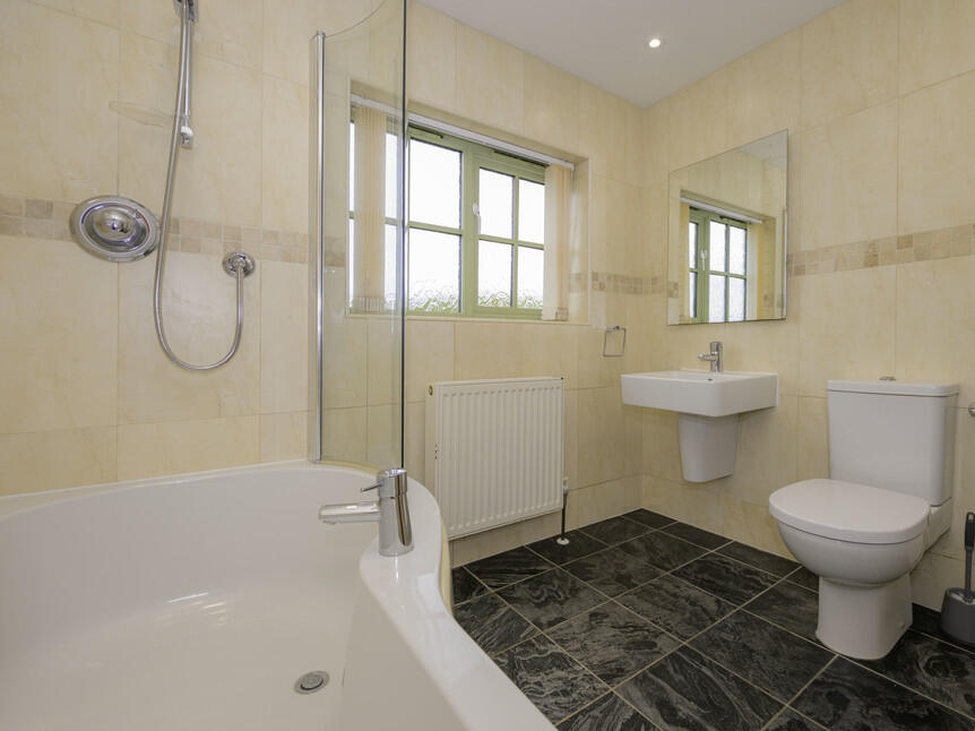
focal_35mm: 16
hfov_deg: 93.8
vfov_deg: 78.1
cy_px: 367
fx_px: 451
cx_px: 561
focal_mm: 14
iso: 400
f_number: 6.3
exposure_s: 1/125
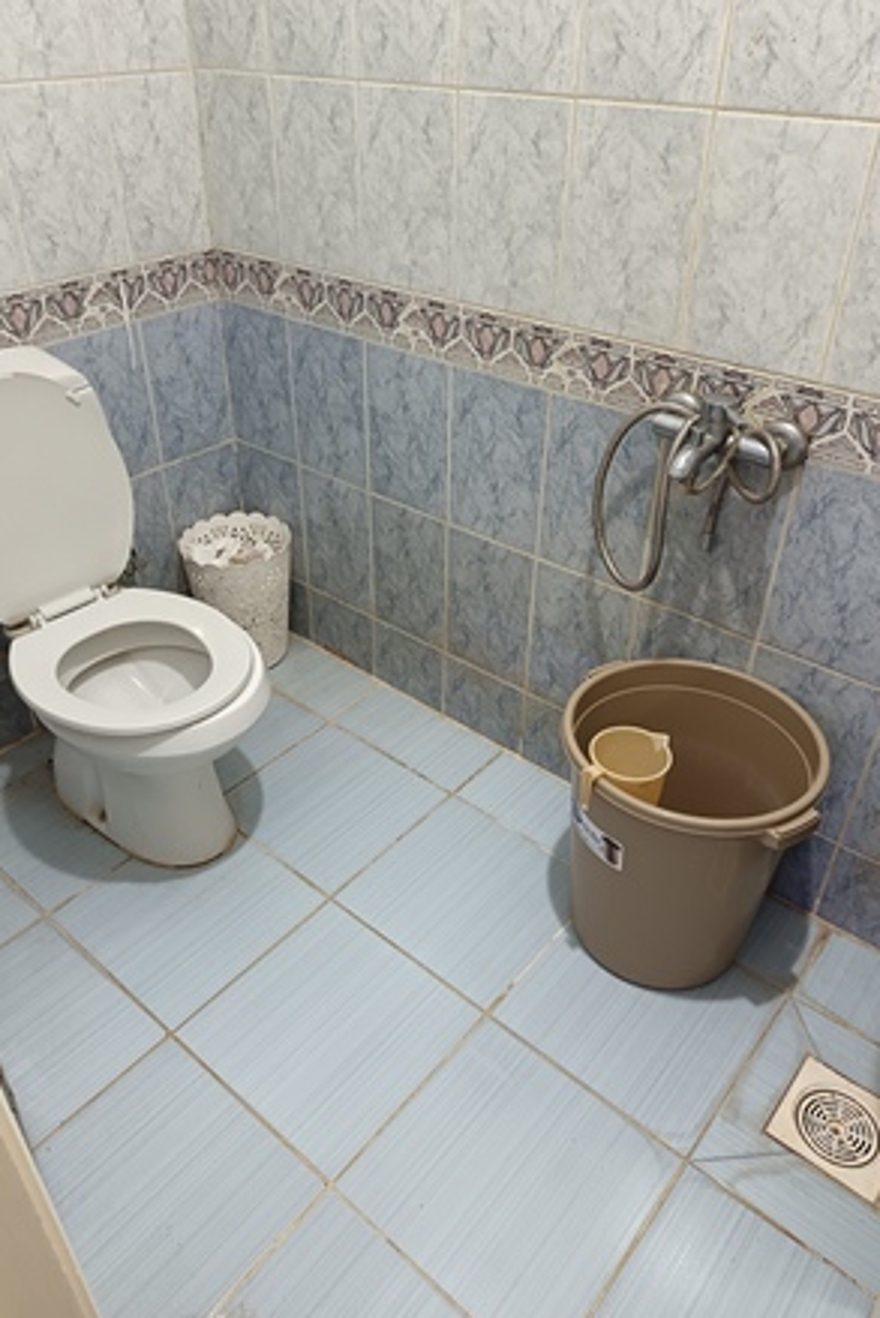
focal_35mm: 26
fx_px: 953
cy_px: 641
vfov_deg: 69.4
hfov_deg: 49.6
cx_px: 413
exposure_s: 1/24
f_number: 1.75
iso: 1418
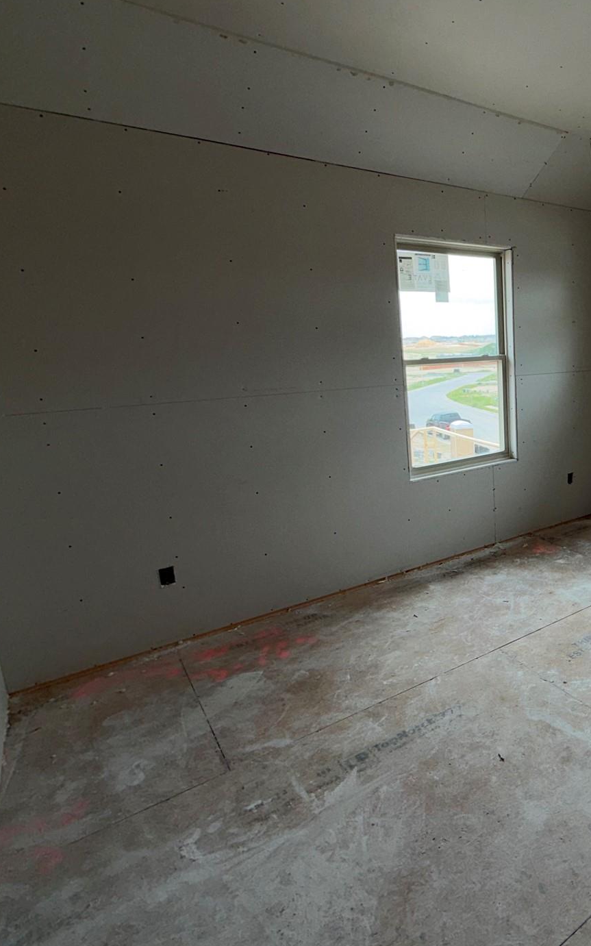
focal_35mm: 22
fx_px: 567
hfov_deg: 49.8
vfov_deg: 79.6
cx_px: 517
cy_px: 452
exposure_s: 1/121
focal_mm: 2.22
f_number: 2.2
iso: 16
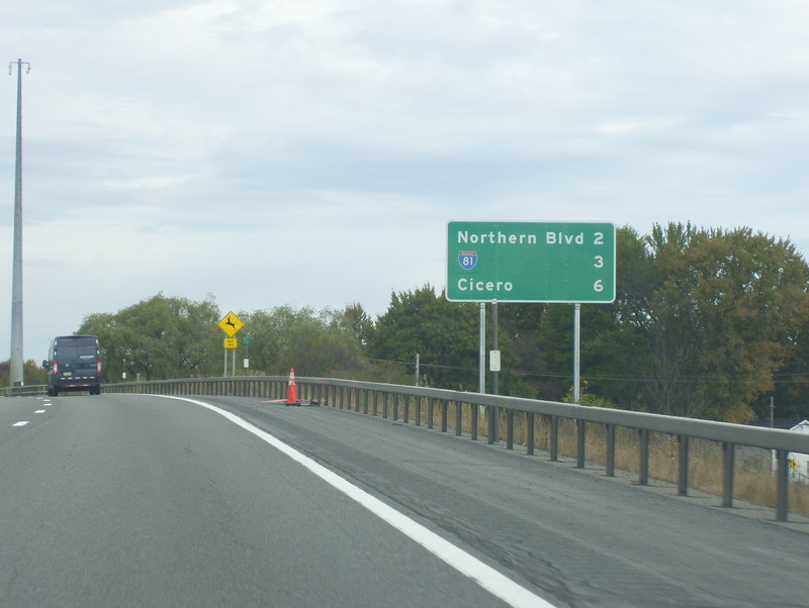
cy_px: 304
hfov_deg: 18.2
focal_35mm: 108
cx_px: 404
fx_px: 2527
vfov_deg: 13.7
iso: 80
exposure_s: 1/320
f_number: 4.6
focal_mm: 18
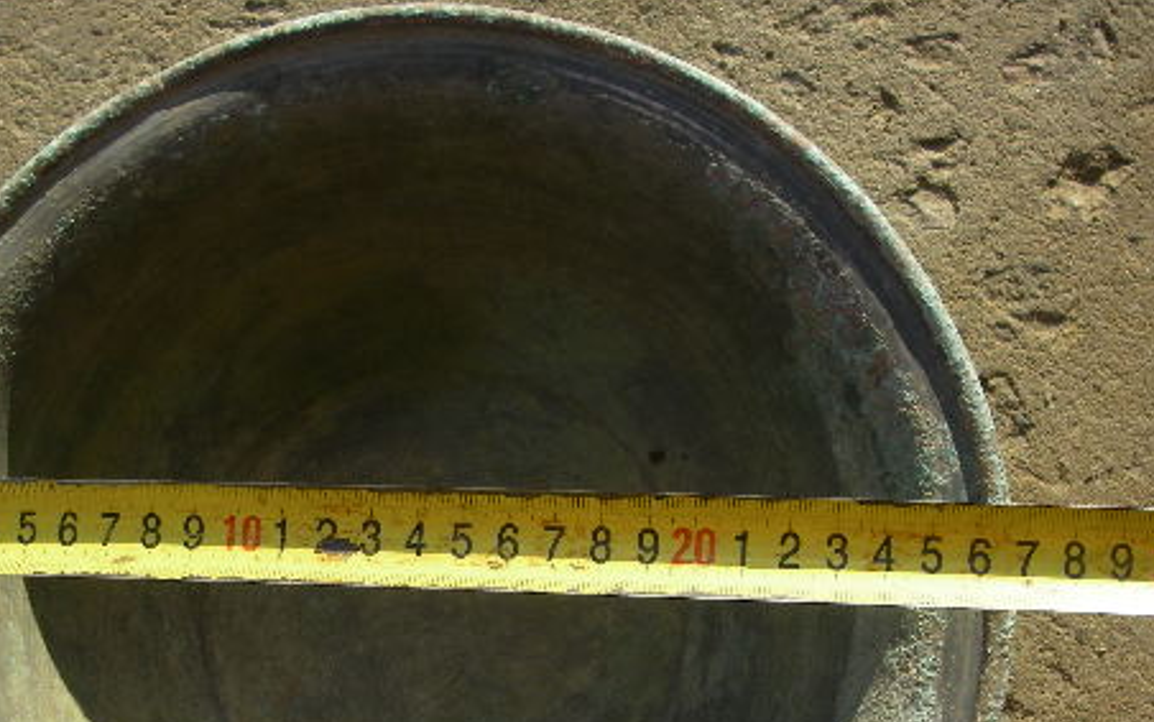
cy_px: 554
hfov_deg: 35.5
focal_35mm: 57
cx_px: 465
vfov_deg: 22.5
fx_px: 1794
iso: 64
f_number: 3.3
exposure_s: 1/320
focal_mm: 6.3
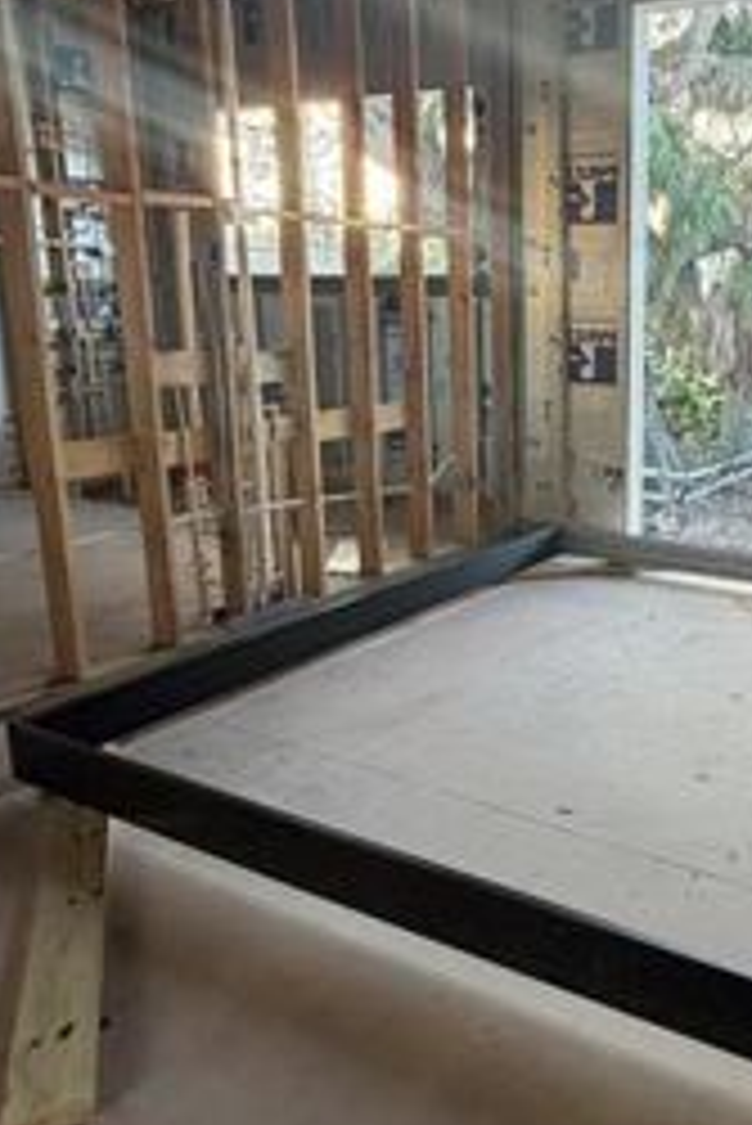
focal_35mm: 31
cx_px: 642
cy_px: 522
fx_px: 970
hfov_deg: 40.0
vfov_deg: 60.2
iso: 160
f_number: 2.2
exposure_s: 1/121
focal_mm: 2.22
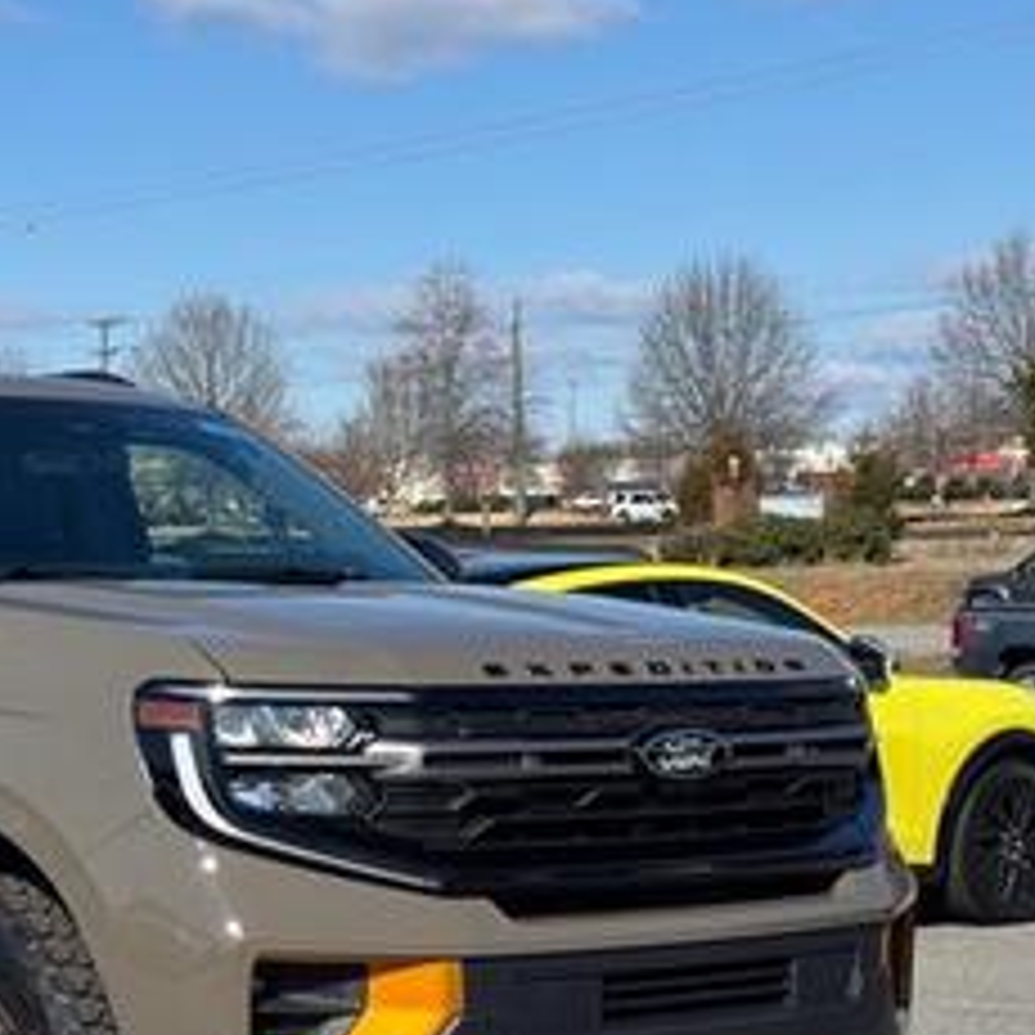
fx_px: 3146
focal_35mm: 93
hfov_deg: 18.3
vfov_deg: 18.6
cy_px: 729
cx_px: 45
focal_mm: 6.76
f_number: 1.78
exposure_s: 1/4975
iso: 64
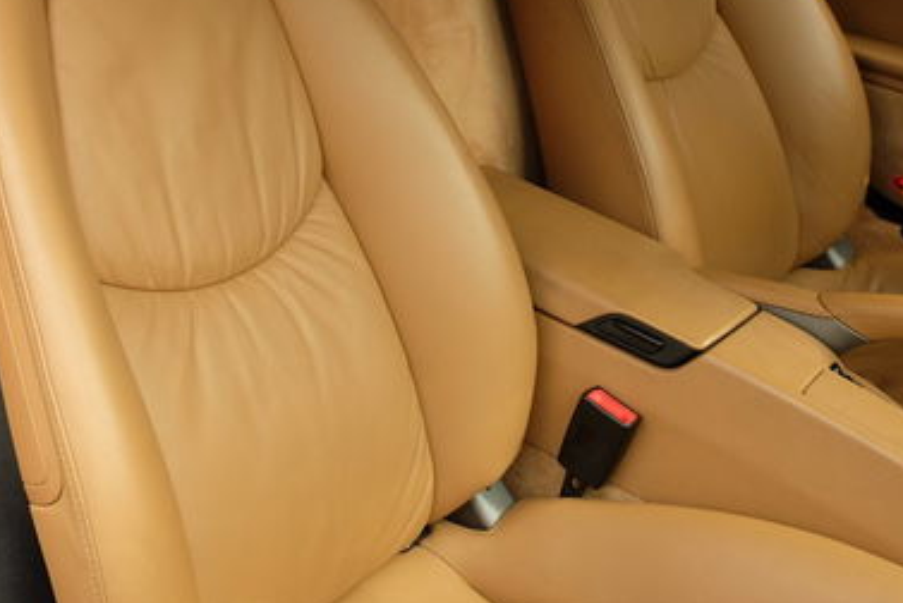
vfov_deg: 23.0
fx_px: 1431
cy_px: 22
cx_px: 333
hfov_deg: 34.8
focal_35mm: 57
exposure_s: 1/150
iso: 200
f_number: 5
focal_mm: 18.8
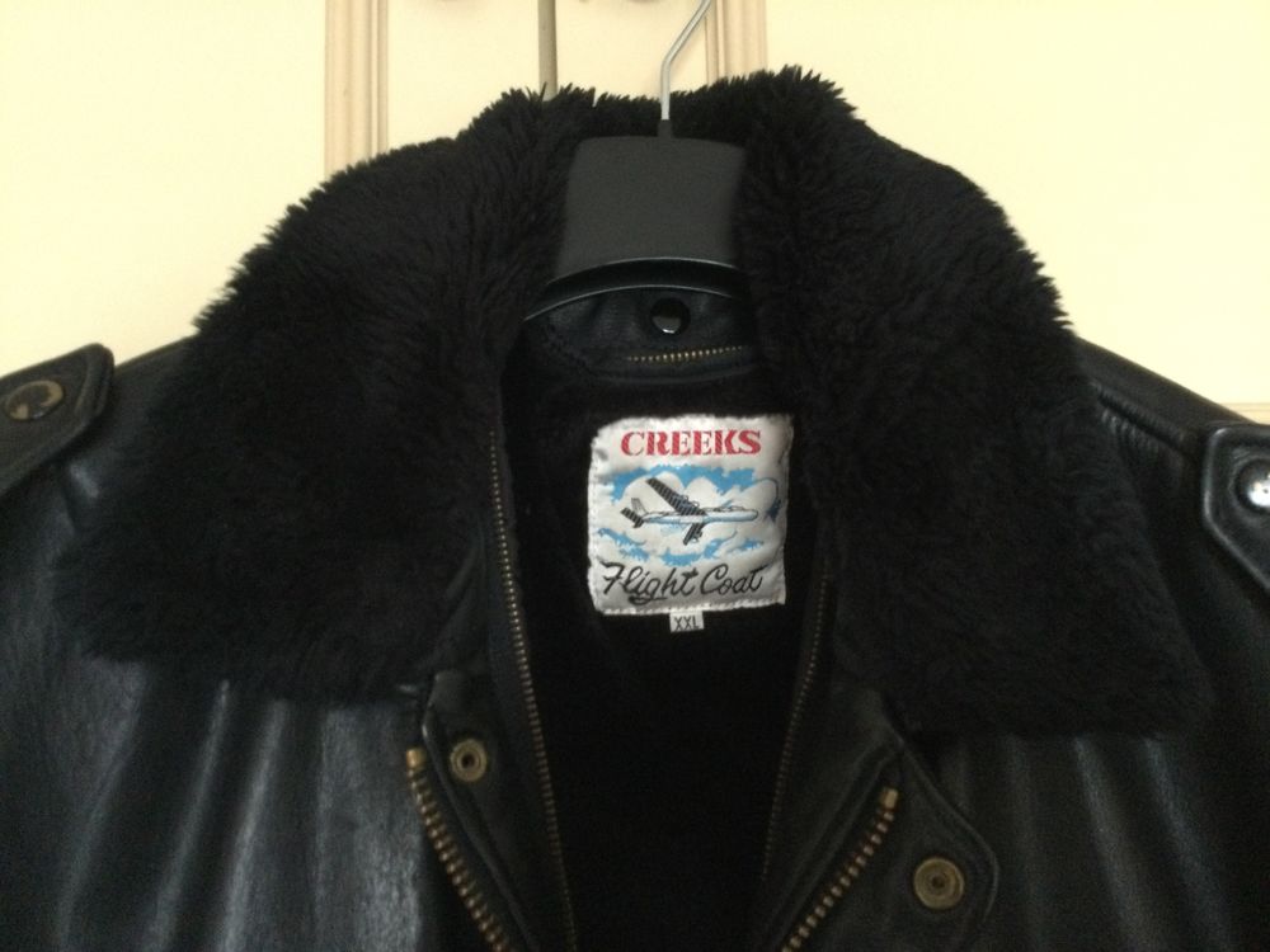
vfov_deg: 45.4
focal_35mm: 31
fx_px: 1137
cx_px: 635
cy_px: 476
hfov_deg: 58.4
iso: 400
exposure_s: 1/17
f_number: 2.4
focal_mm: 3.3
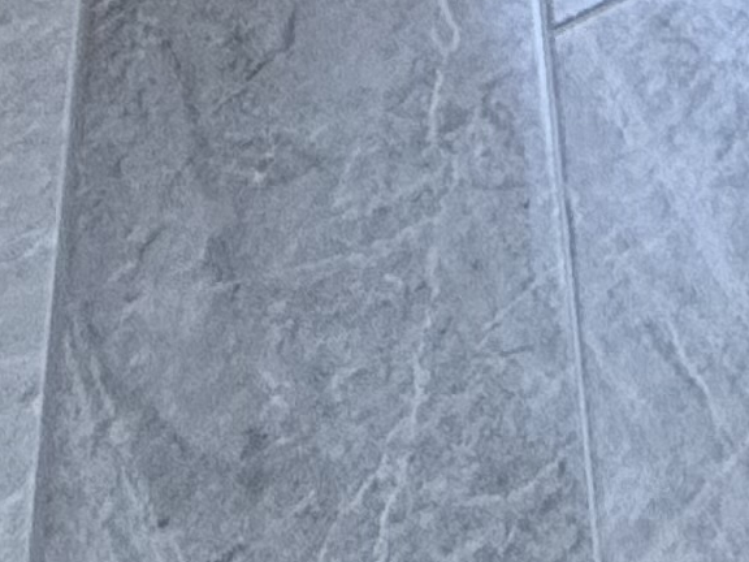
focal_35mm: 98
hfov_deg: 15.6
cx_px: 1533
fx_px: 2120
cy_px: -1687
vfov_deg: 8.2
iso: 160
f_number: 2.2
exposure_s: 1/120
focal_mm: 2.22
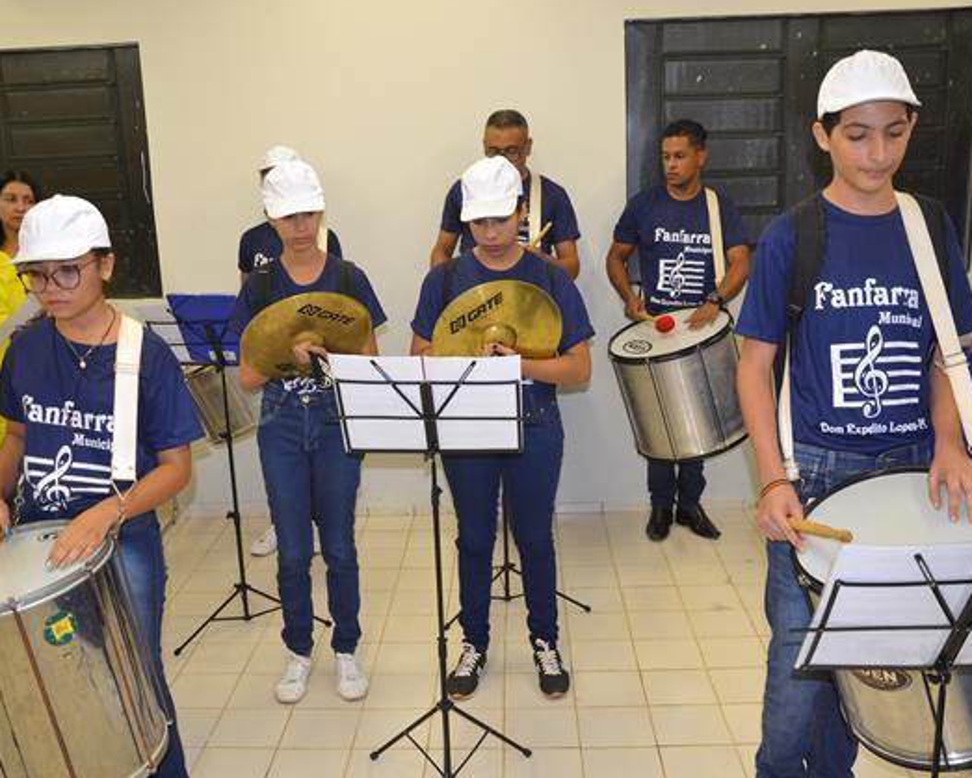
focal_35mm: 31
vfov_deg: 47.1
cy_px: 389
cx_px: 474
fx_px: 892
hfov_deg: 57.1
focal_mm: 18
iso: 720
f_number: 3.5
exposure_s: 1/60
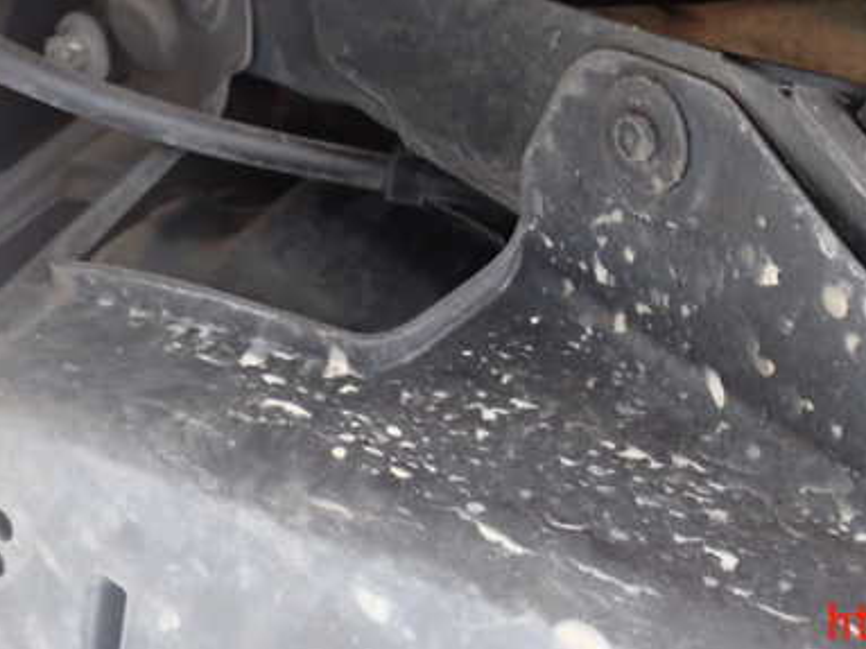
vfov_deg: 30.2
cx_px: 660
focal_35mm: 47
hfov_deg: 39.3
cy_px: 145
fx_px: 1175
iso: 800
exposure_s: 1/15
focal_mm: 5.4
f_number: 2.3
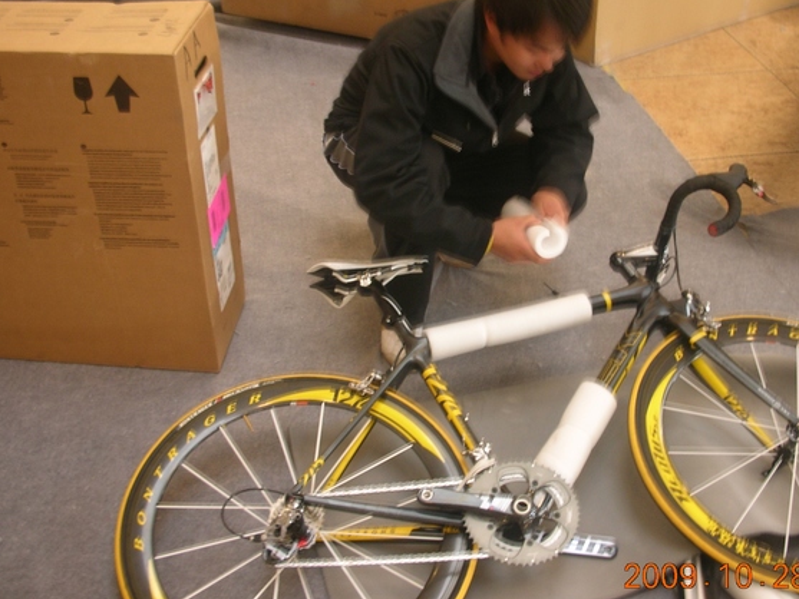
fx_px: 1016
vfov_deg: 32.9
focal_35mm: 44
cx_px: 479
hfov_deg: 42.7
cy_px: 279
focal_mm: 5.8
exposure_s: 1/4.5
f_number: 3
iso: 50
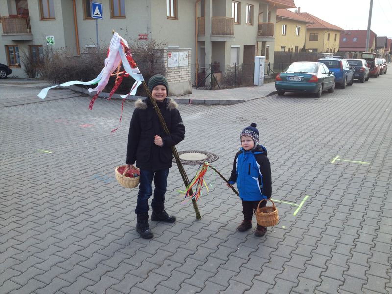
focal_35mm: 35
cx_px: 196
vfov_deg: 40.7
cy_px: 147
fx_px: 396
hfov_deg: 52.6
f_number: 2.4
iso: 50
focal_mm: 4.28
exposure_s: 1/361
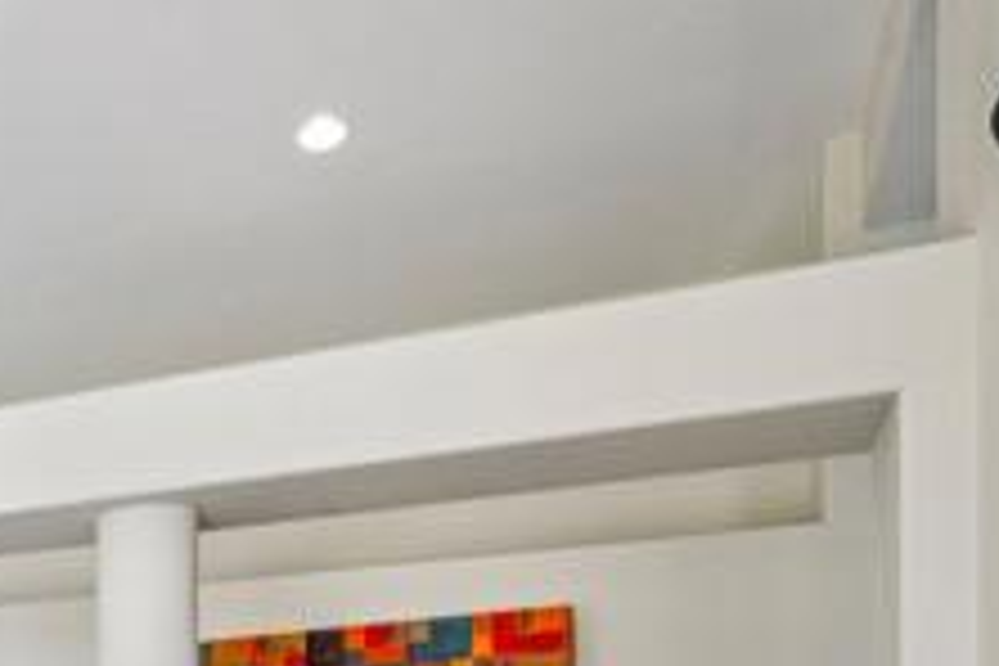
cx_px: -320
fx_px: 1443
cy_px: 956
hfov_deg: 29.9
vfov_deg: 22.2
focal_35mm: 52
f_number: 8
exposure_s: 1/13
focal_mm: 18
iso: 400
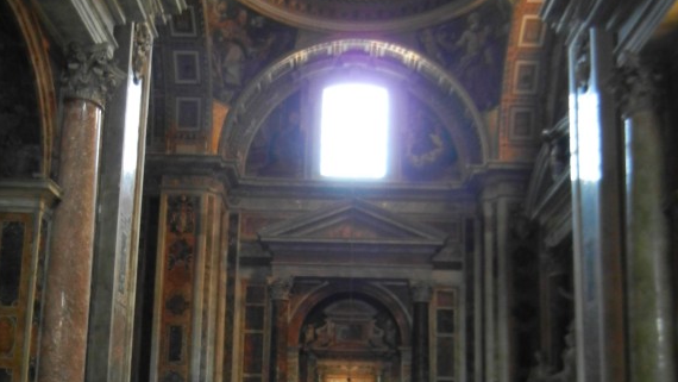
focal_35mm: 44
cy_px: 346
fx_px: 791
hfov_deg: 46.4
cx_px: 337
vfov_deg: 26.2
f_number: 3.5
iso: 200
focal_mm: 5.4
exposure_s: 1/2.5
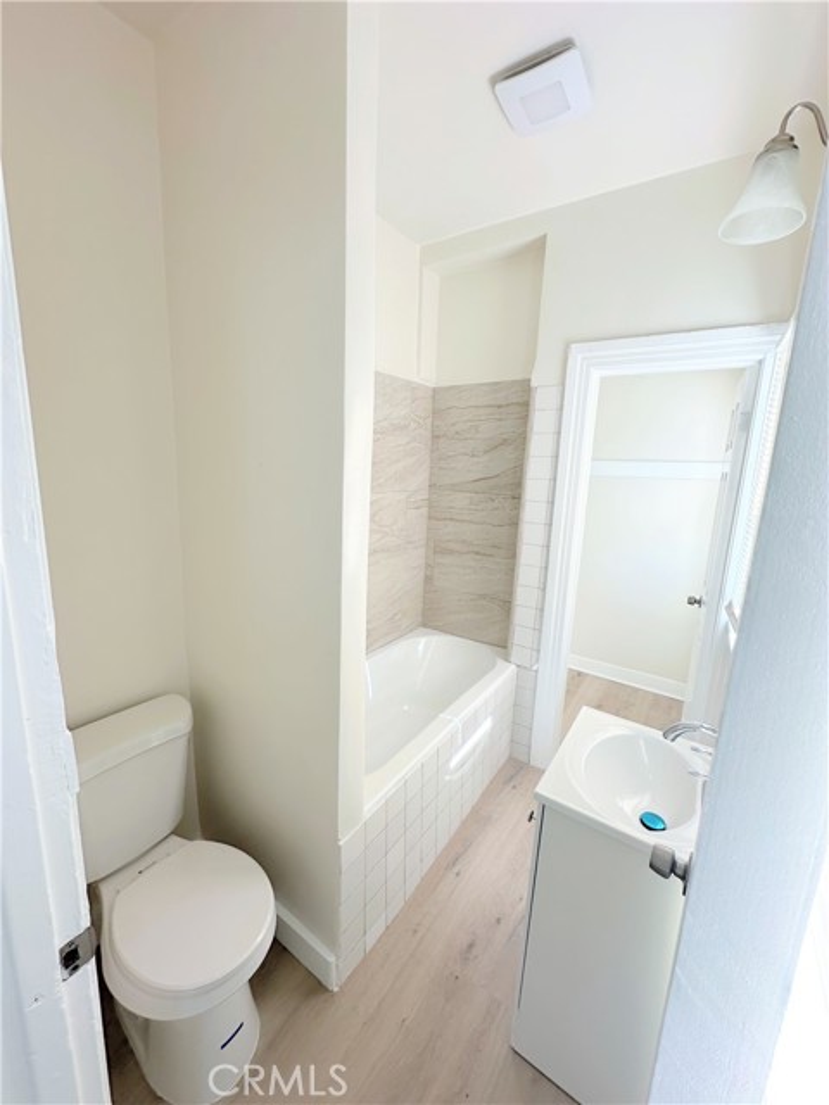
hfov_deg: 85.7
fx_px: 447
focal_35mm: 14
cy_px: 552
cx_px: 414
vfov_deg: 102.1
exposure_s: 1/118
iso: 40
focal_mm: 2.22
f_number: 2.2
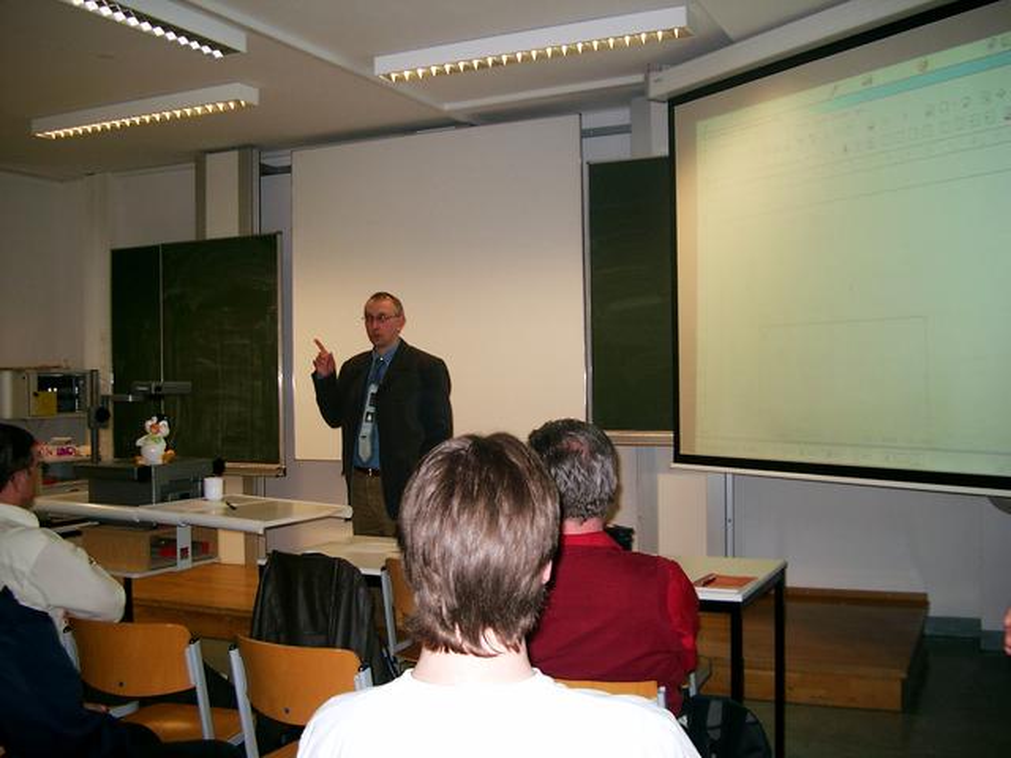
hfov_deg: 50.1
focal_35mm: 37
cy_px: 379
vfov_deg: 38.7
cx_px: 506
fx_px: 1081
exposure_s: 1/60
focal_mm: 7.6
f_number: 2.6
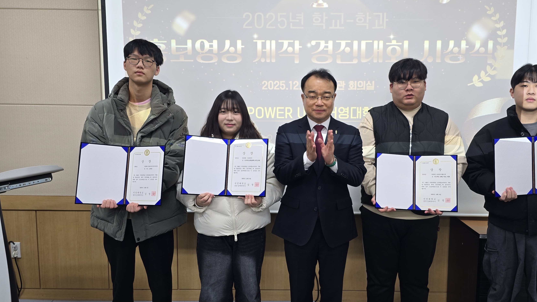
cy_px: 160
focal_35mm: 30
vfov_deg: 38.9
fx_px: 427
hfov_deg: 63.8
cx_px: 320
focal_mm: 6.3
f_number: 1.7
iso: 100
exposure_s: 1/60
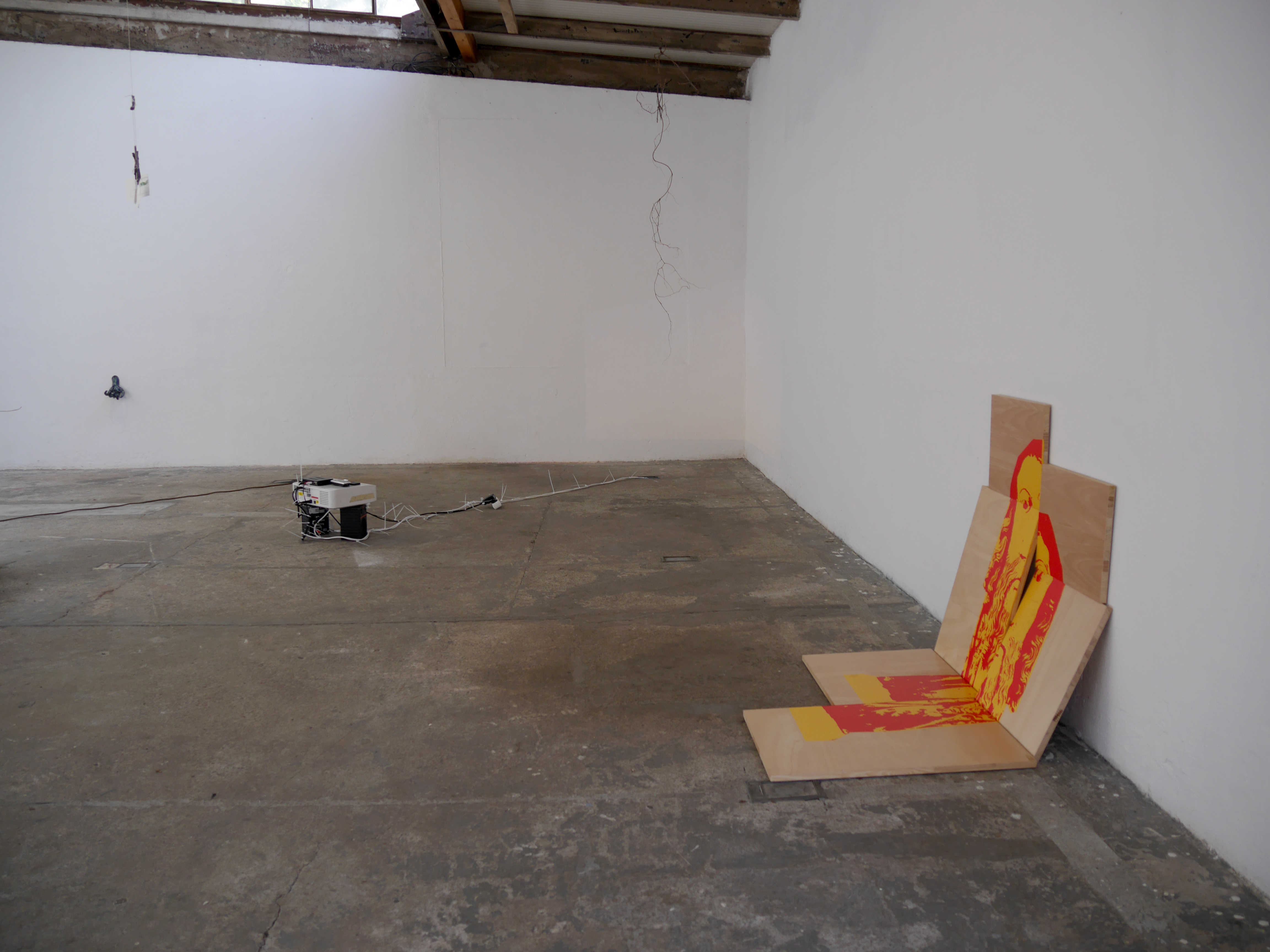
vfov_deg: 49.7
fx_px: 1027
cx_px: 635
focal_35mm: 28
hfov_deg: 63.4
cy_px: 476
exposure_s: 1/100
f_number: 3.5
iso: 160
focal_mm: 14
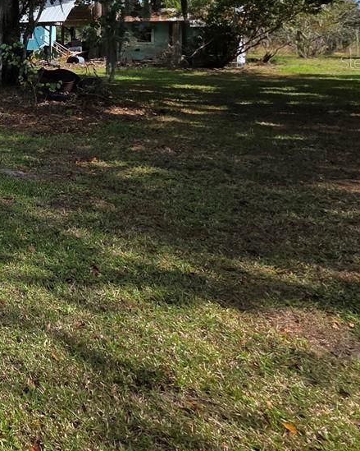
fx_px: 493
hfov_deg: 24.7
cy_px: 62
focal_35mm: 37
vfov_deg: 45.4
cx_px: -239
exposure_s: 1/1869
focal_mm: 2.2
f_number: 1.9
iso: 40
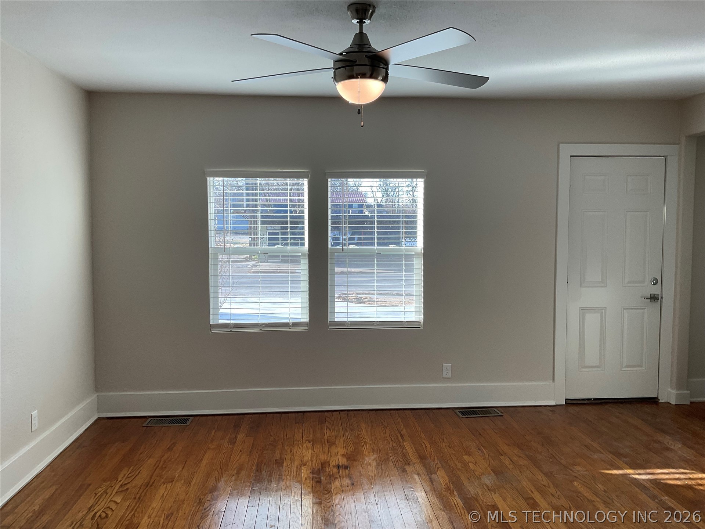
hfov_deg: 61.7
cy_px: 264
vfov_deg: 48.2
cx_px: 352
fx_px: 591
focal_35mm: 29
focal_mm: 3
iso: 40
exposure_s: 1/120
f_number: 1.8
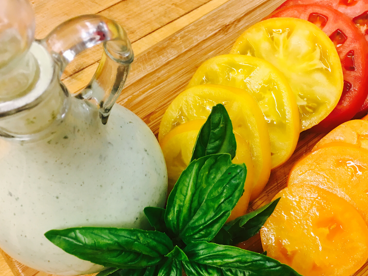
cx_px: 225
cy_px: 152
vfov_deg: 35.1
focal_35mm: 41
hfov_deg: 45.5
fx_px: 436
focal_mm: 4.15
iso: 64
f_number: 2.2
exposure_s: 1/30
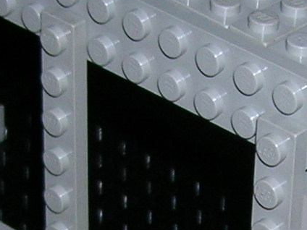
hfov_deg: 9.5
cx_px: 274
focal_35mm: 208
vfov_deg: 7.0
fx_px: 1845
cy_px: 334
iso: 50
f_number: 2.9
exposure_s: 1/60.1
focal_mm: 5.7
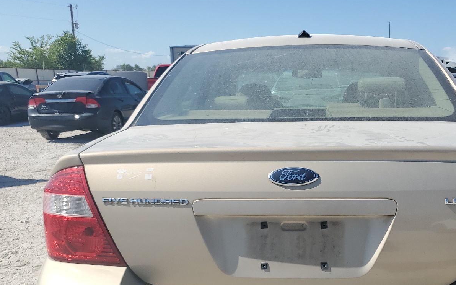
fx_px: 460
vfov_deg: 33.5
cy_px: 225
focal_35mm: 37
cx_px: 298
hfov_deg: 51.9
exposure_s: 1/3333
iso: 50
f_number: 1.5
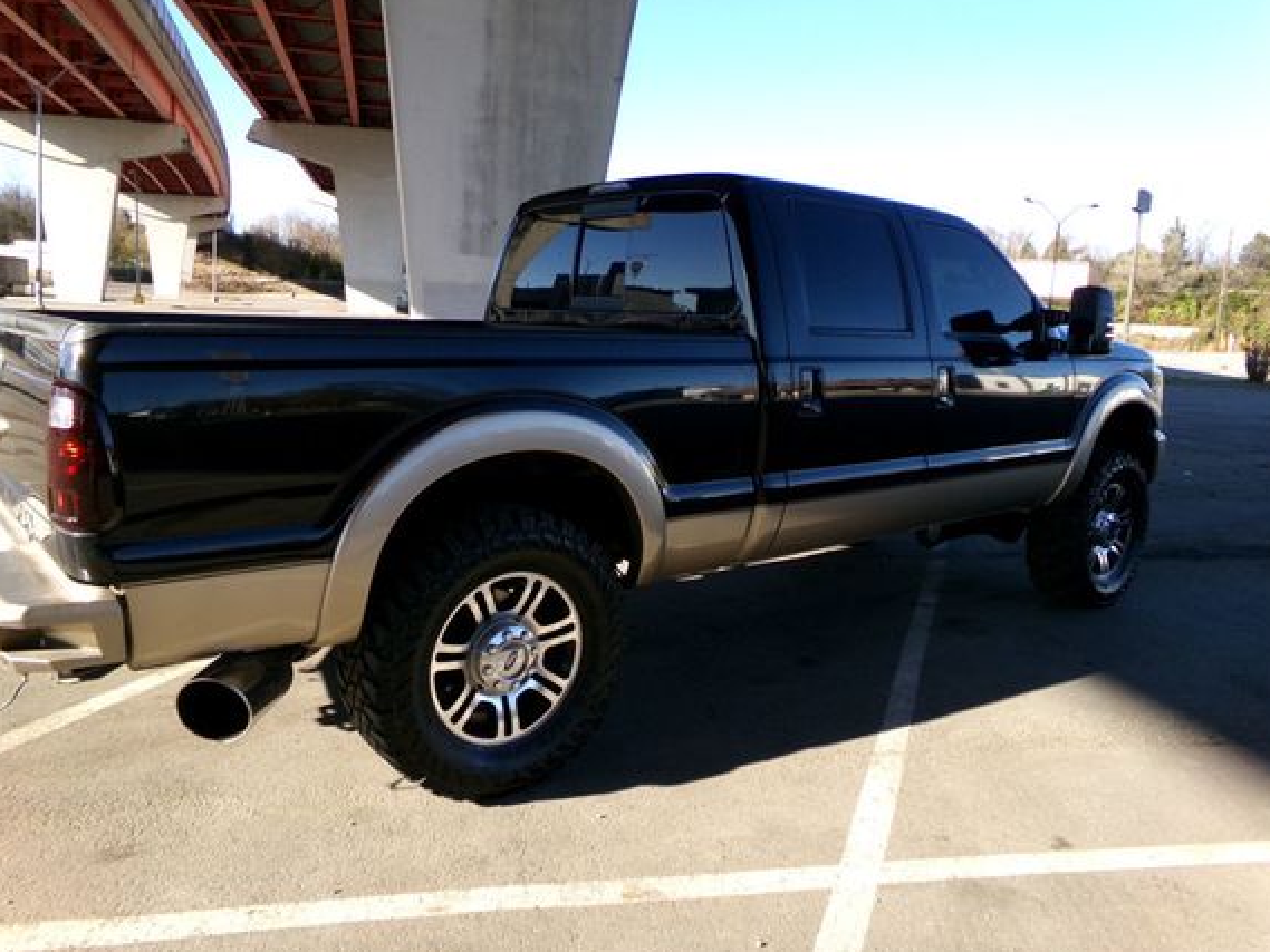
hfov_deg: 65.3
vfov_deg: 51.3
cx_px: 623
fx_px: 991
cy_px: 448
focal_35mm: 27
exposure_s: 1/60
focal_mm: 4.3
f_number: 11.07
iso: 197
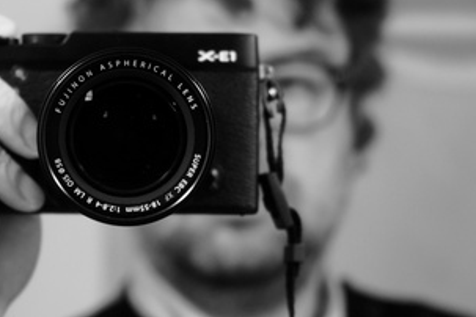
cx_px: 165
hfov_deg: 16.2
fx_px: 1666
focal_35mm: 126
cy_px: 144
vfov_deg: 10.9
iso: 3200
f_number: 4
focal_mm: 55
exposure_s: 1/30
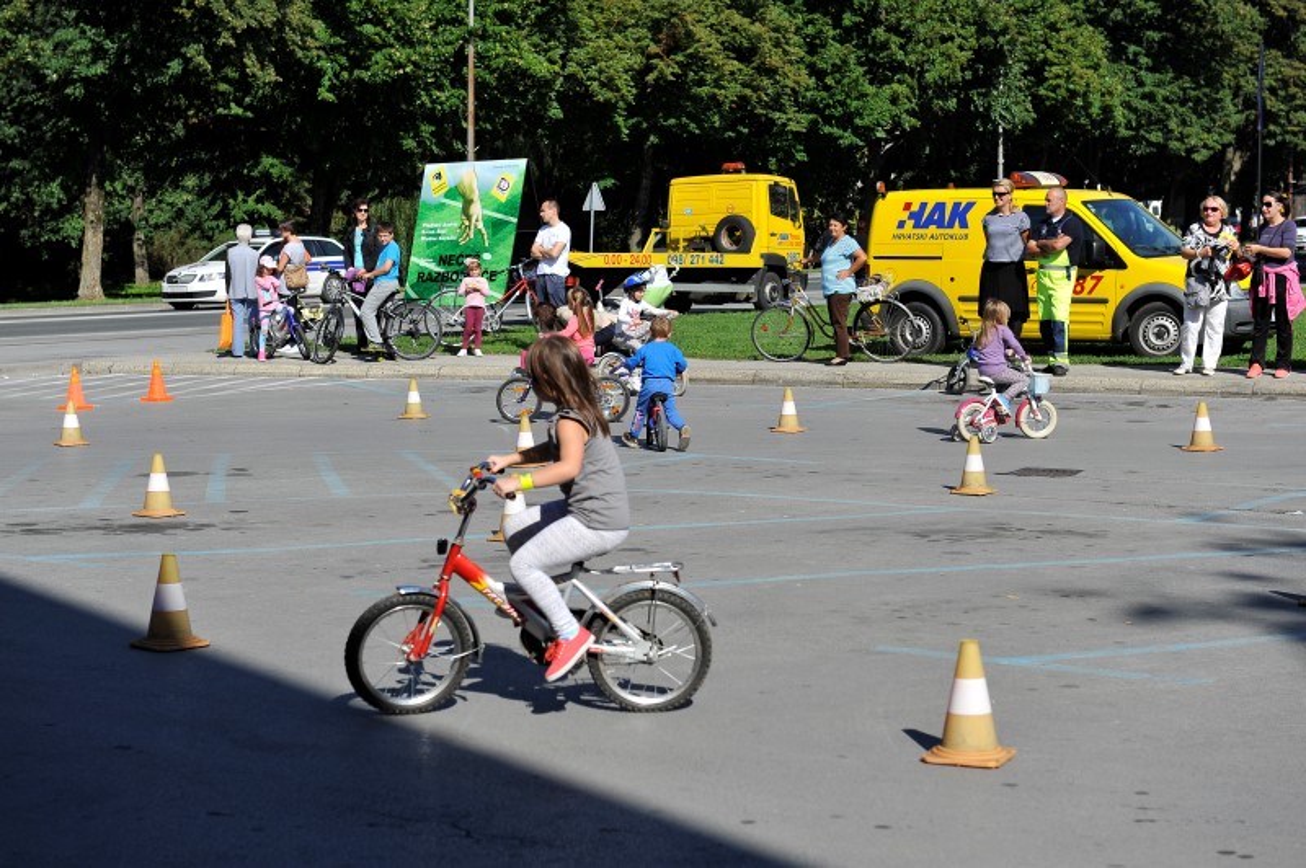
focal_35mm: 70
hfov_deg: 28.9
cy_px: 434
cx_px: 653
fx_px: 2537
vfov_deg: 19.4
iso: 200
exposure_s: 1/1000
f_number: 6.3
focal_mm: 70
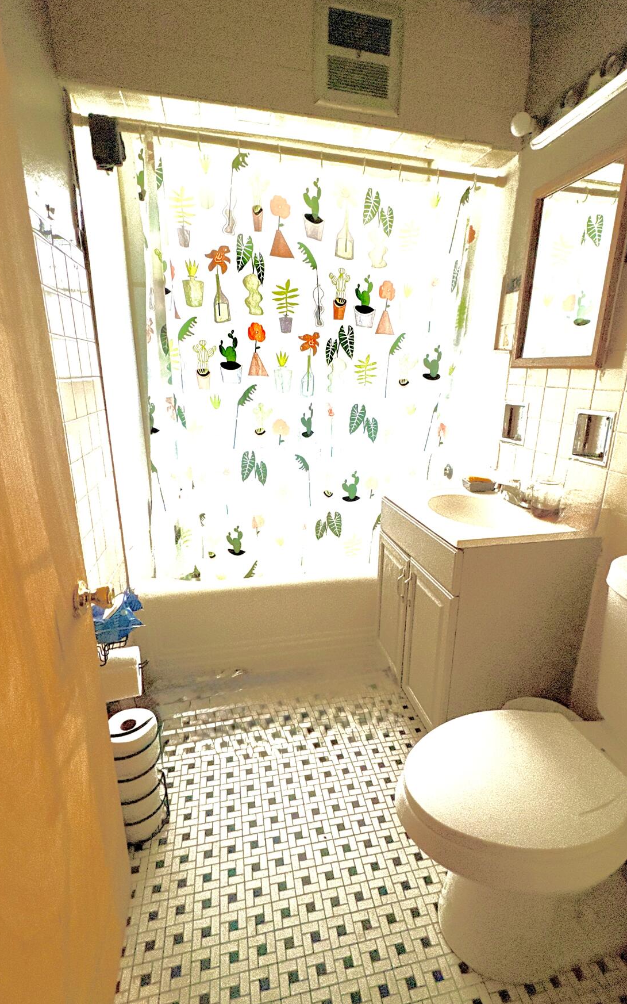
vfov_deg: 94.4
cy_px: 513
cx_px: 333
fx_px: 465
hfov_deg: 67.9
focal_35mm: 17
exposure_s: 1/60
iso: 400
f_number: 2.2
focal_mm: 2.22
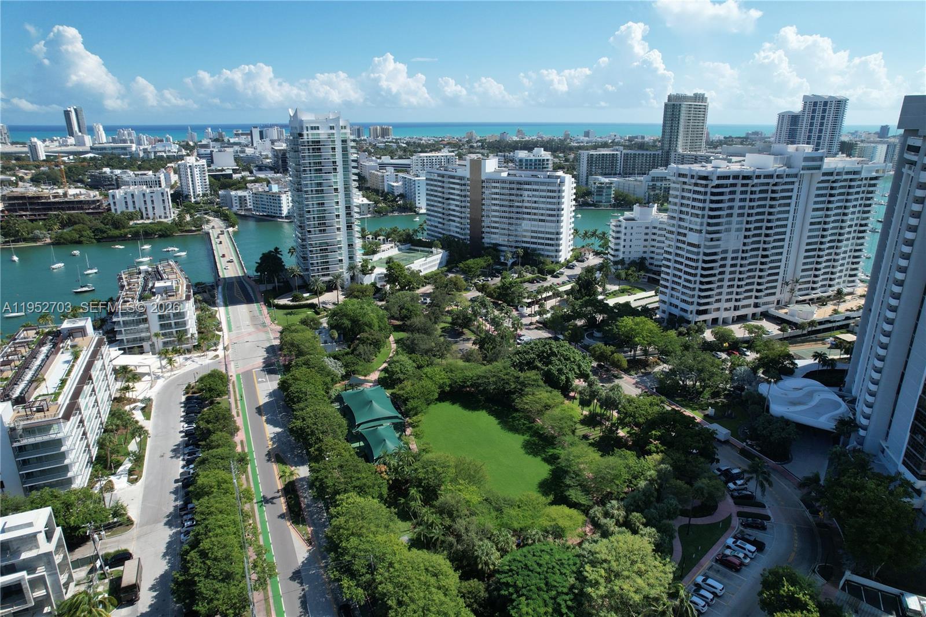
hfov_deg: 78.6
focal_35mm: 22
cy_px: 308
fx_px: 566
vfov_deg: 57.2
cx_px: 463
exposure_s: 1/2500
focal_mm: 8.38
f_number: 2.8
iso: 100
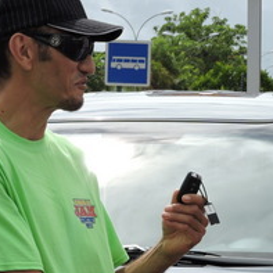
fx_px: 1677
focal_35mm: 188
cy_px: 267
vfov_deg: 9.2
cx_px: 247
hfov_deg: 9.3
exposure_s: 1/1000
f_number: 4.5
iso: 100
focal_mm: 12.5
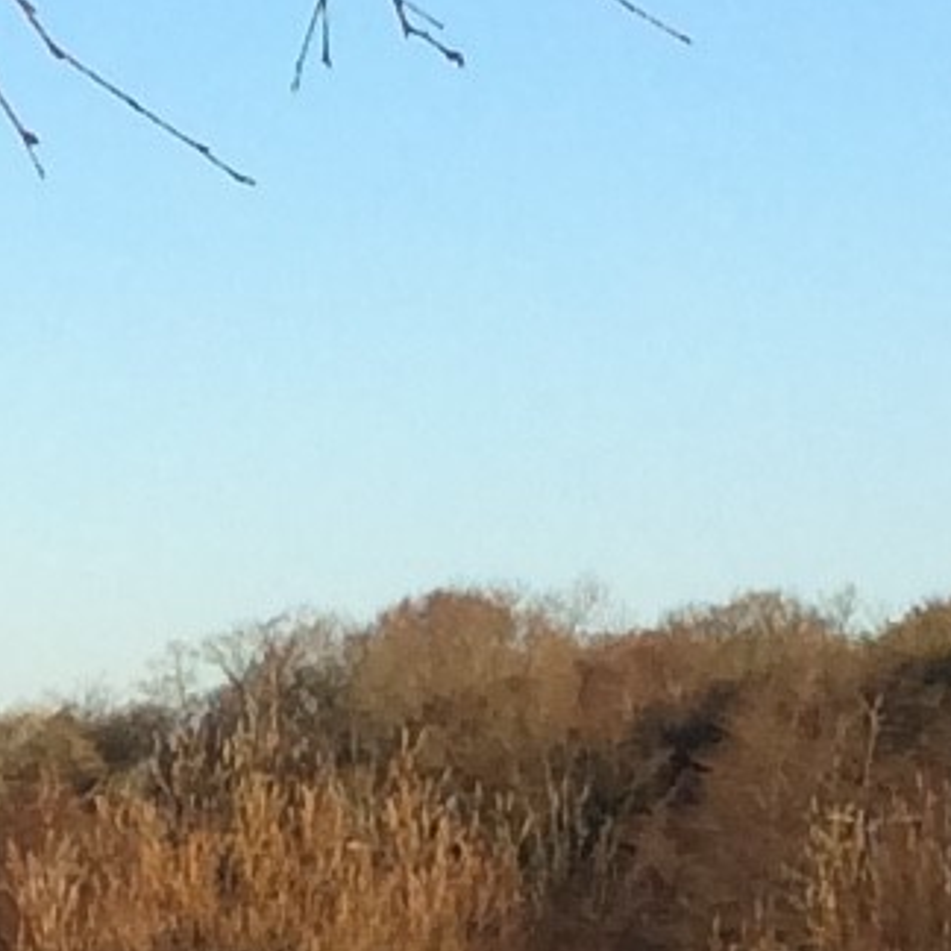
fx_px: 7025
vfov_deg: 7.6
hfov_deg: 7.7
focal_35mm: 226
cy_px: 1468
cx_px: -296
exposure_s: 1/590
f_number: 2.4
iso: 32
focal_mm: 3.3
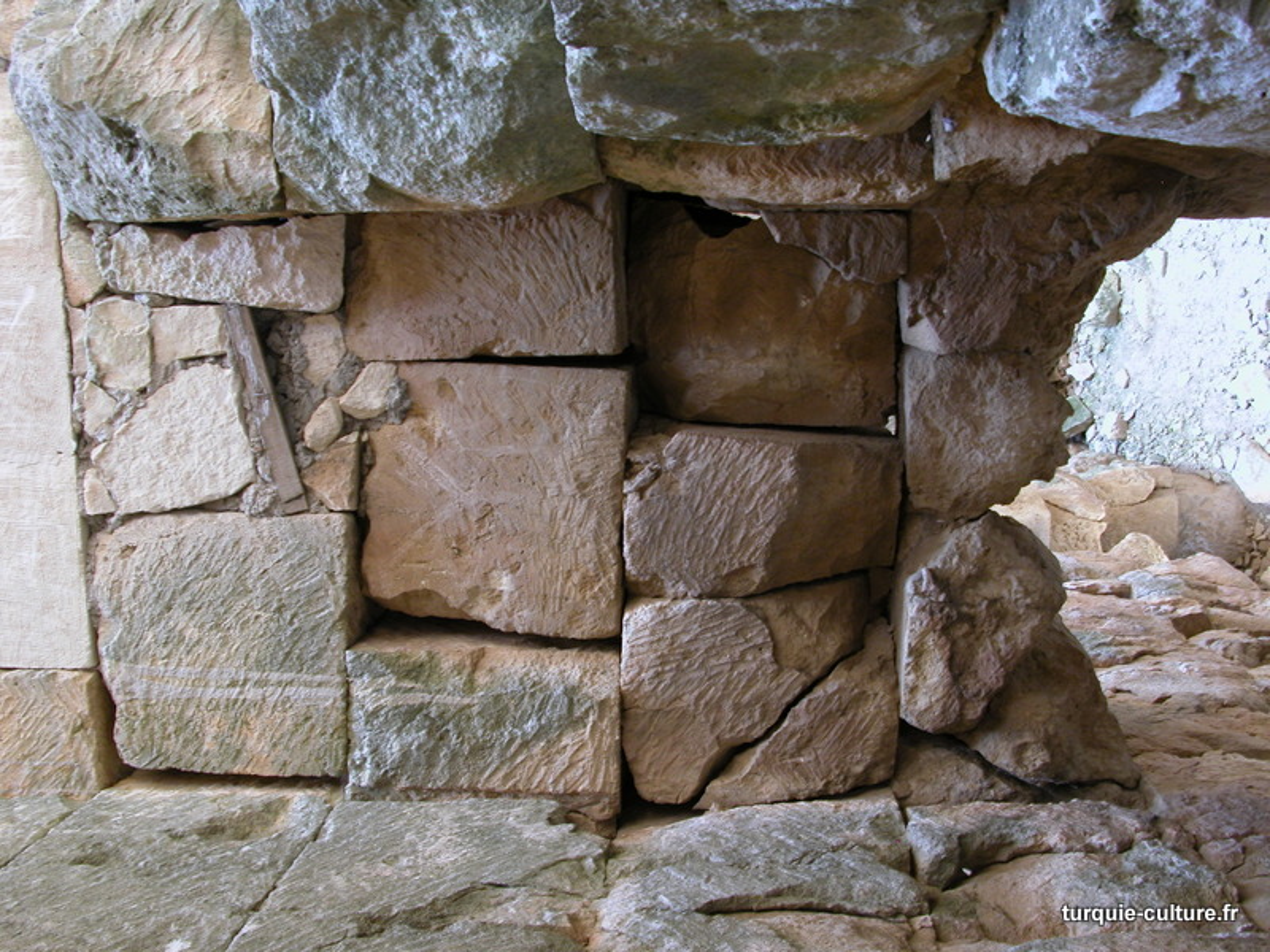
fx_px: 1284
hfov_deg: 52.6
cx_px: 635
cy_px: 476
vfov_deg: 40.7
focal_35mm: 35
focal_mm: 8.9
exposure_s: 1/12.4
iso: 100
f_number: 4.5
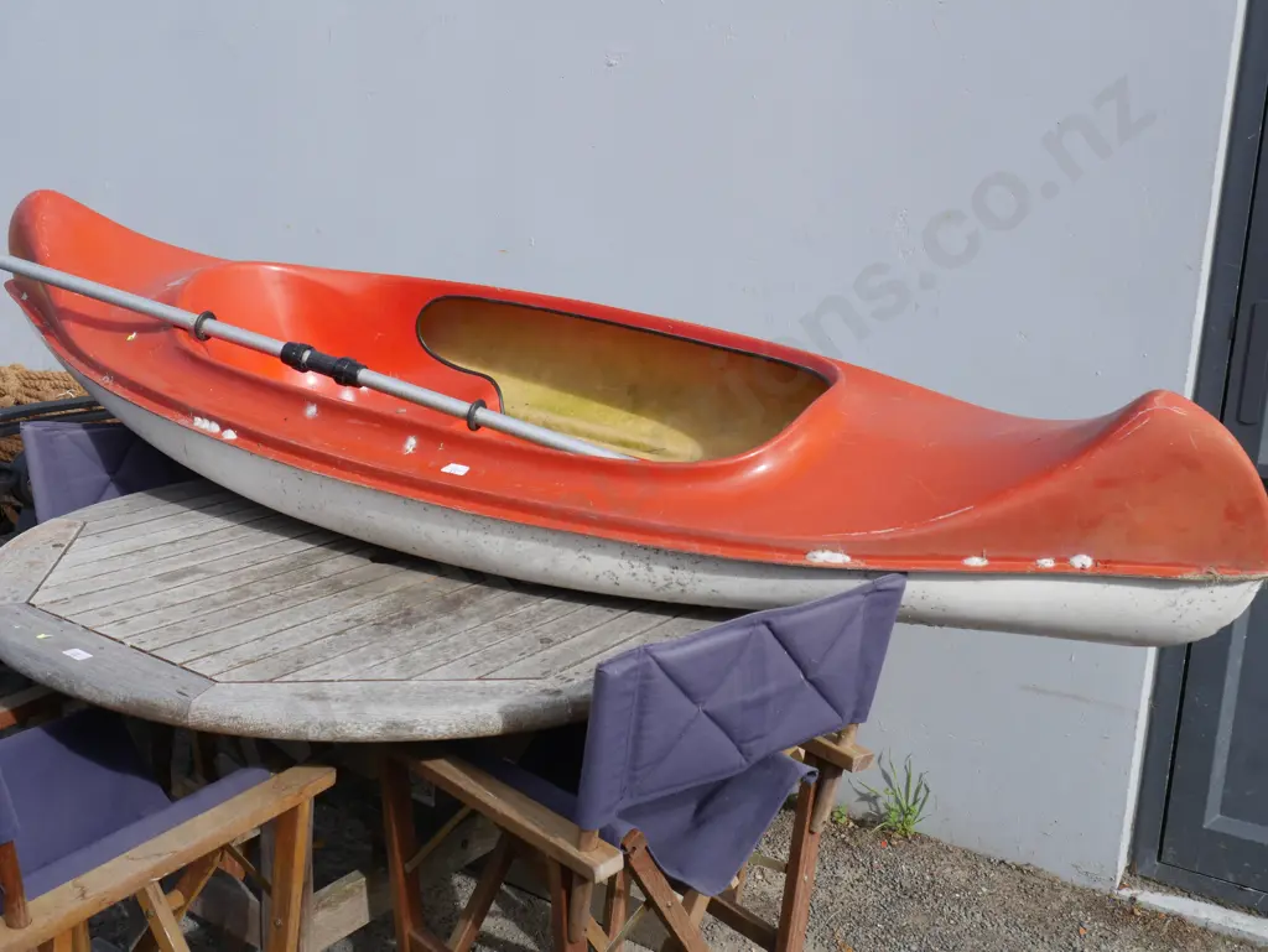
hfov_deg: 46.8
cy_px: 476
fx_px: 1466
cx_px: 634
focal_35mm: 40
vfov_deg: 36.0
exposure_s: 1/400
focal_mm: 20
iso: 200
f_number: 8
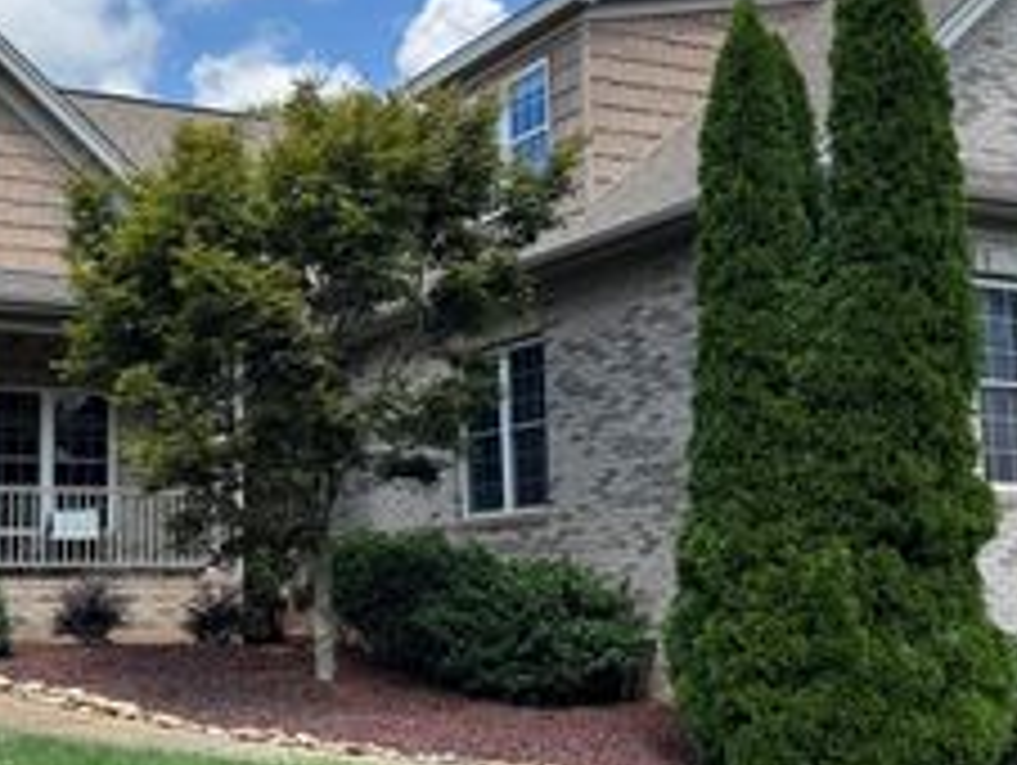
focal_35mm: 53
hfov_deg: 35.5
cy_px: 389
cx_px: 274
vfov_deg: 27.6
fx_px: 1559
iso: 80
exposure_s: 1/2604
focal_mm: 6.76
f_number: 1.78
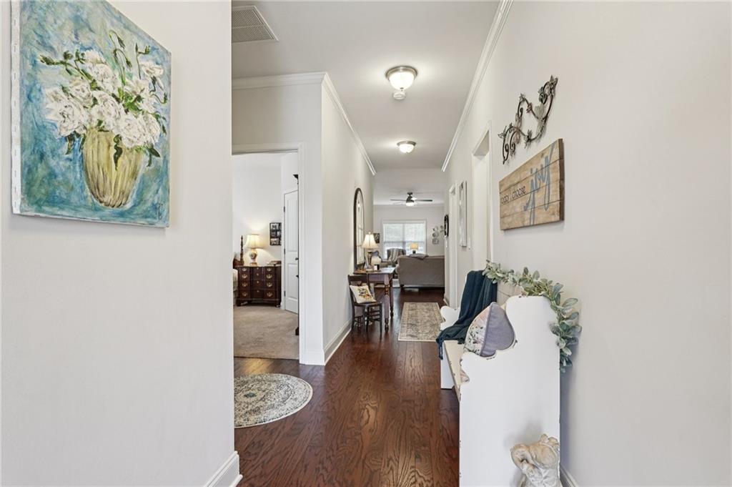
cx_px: 366
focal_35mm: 17
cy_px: 244
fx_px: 345
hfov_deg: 93.3
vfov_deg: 70.3
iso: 800
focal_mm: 17
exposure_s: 1/25
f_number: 7.1
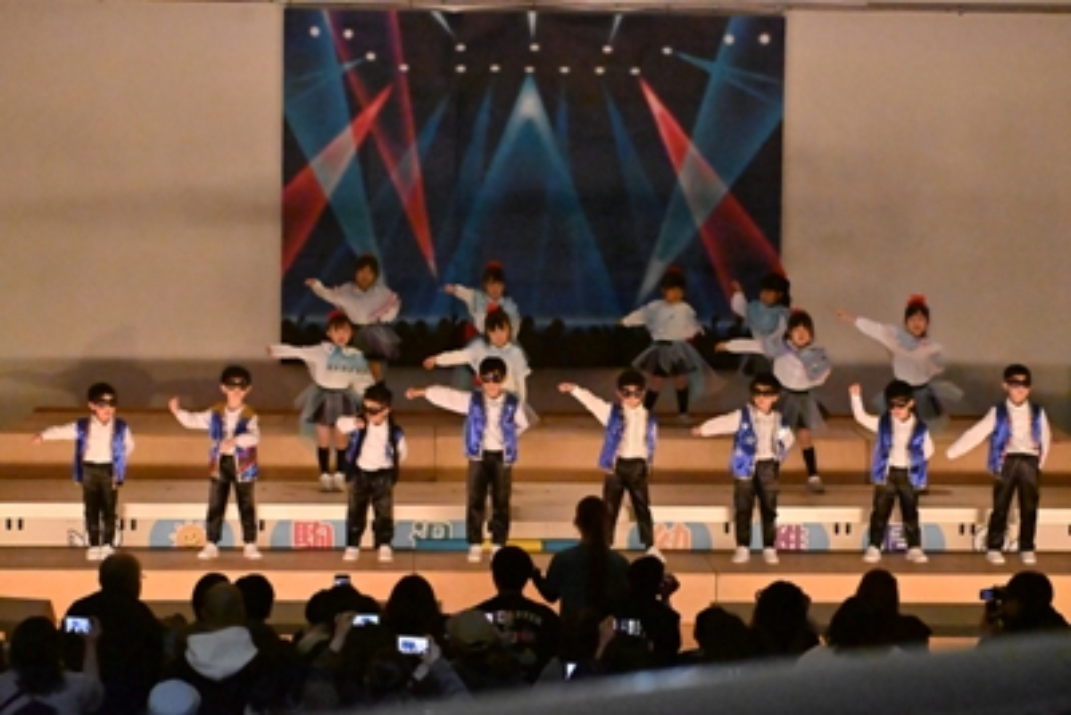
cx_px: 536
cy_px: 358
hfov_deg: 21.6
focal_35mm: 94
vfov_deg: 14.5
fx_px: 2812
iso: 25600
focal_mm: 63
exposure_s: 1/1250
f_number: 6.3
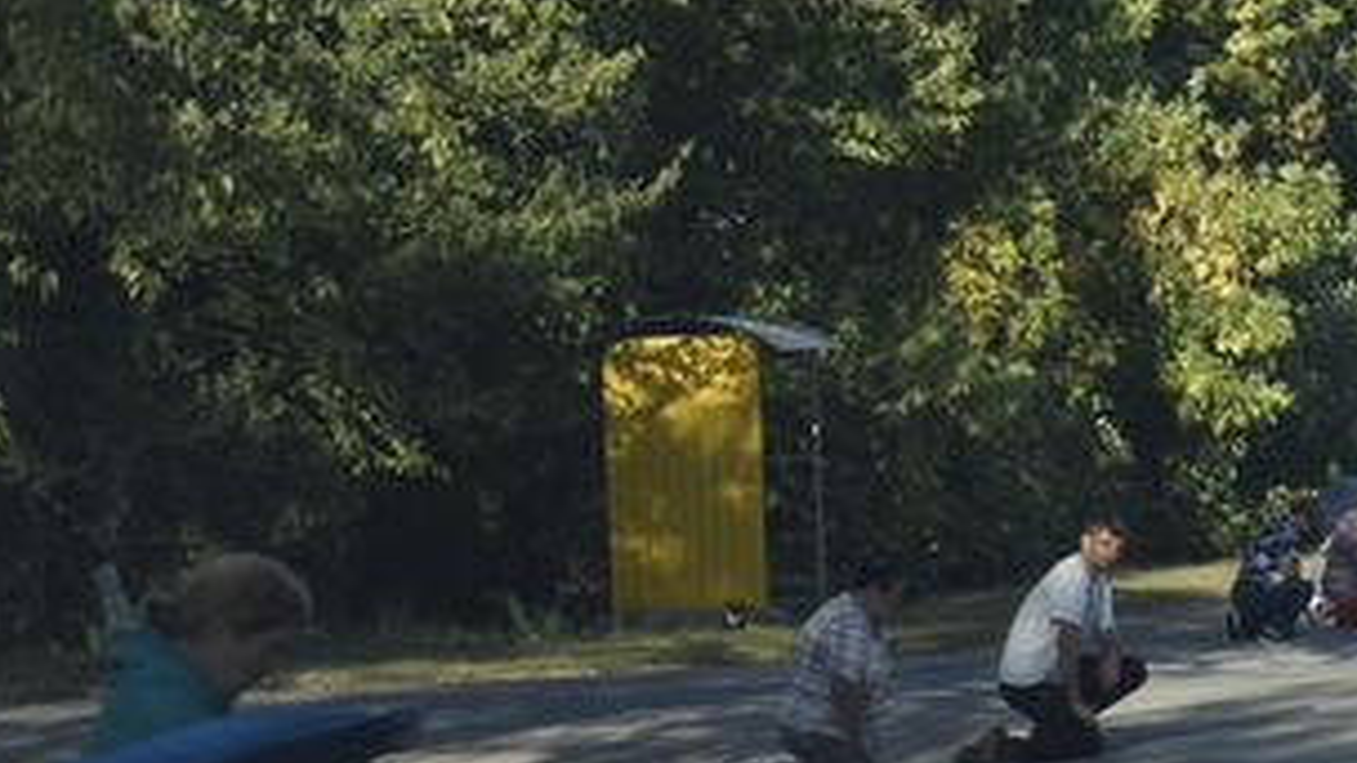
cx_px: 1611
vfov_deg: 5.7
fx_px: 7675
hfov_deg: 10.0
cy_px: 323
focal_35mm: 213
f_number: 7.1
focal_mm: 55
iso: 100
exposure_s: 1/200
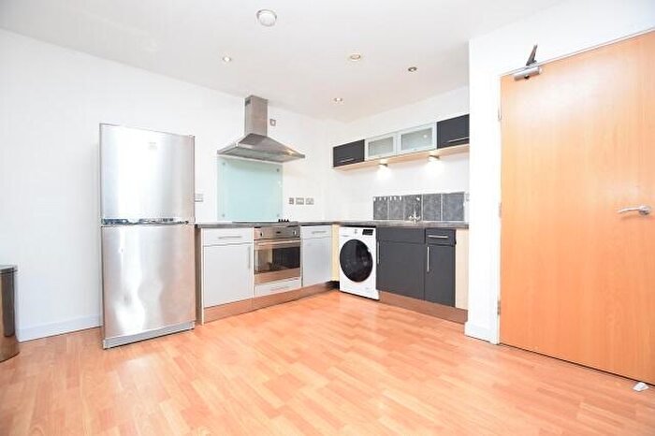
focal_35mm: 15
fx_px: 273
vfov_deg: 77.3
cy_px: 218
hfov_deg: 100.4
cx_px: 328
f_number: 4
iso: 640
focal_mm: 10
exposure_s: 1/60
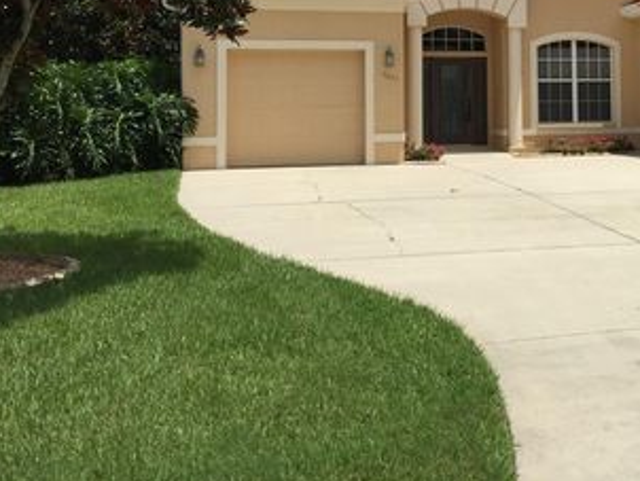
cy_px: 92
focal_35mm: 48
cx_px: 509
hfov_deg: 38.2
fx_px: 888
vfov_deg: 29.6
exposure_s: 1/3300
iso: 32
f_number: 2.2
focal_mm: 4.15
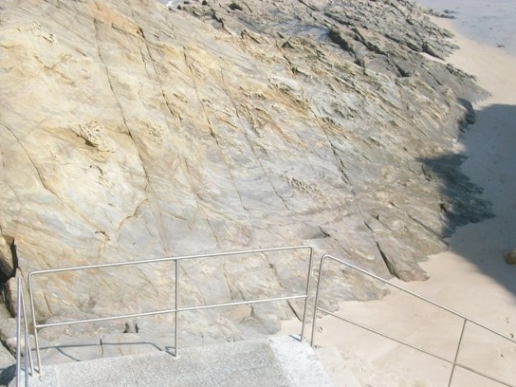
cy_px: 272
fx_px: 745
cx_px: 261
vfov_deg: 28.8
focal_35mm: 50
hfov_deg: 38.2
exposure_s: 1/261
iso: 64
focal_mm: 5.7
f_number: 5.5
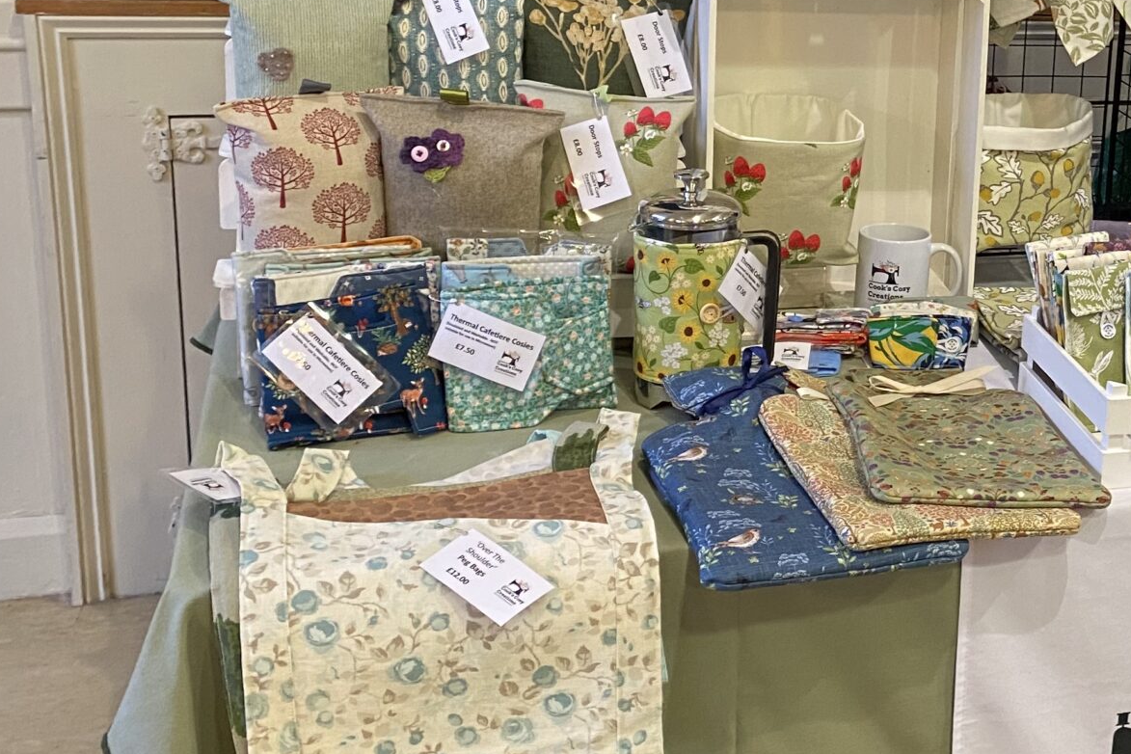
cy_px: 217
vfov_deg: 22.8
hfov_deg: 31.2
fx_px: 1853
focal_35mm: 59
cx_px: 1159
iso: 200
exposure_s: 1/50
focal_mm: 4.25
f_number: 1.8
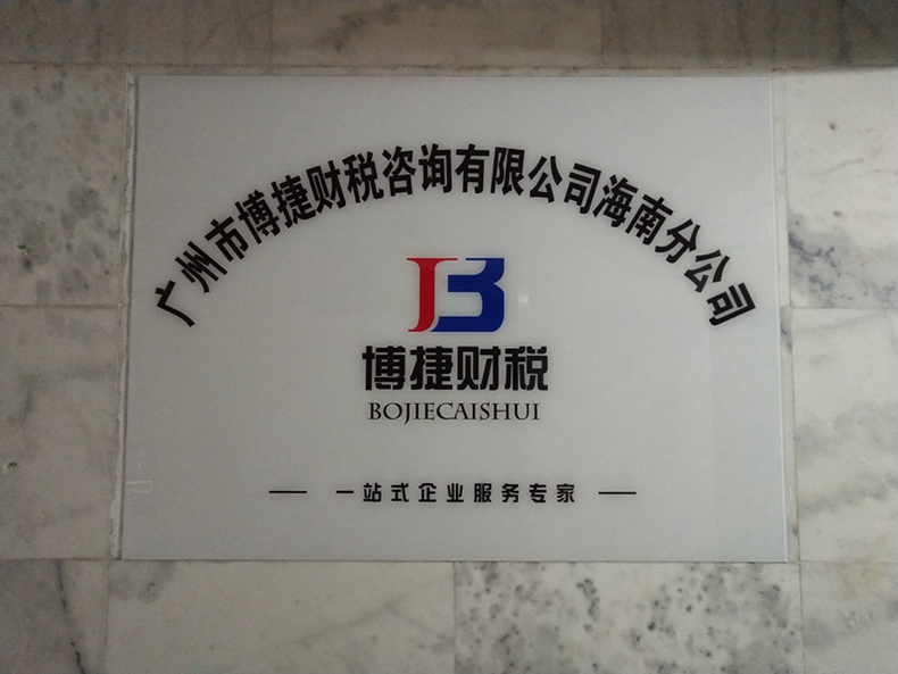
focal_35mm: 30
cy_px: 337
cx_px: 449
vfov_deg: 46.8
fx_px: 778
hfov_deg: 59.9
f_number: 1.8
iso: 627
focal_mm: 3.95
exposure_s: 1/33.3
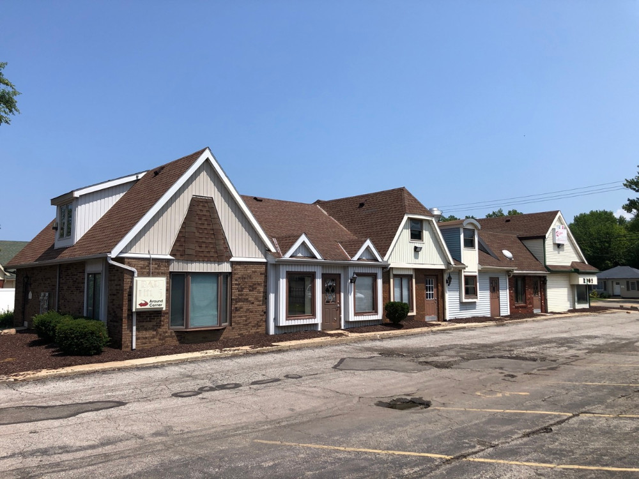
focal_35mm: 28
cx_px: 320
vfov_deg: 49.7
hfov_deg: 63.4
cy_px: 240
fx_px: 517
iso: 20
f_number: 1.8
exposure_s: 1/2525
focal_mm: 3.99
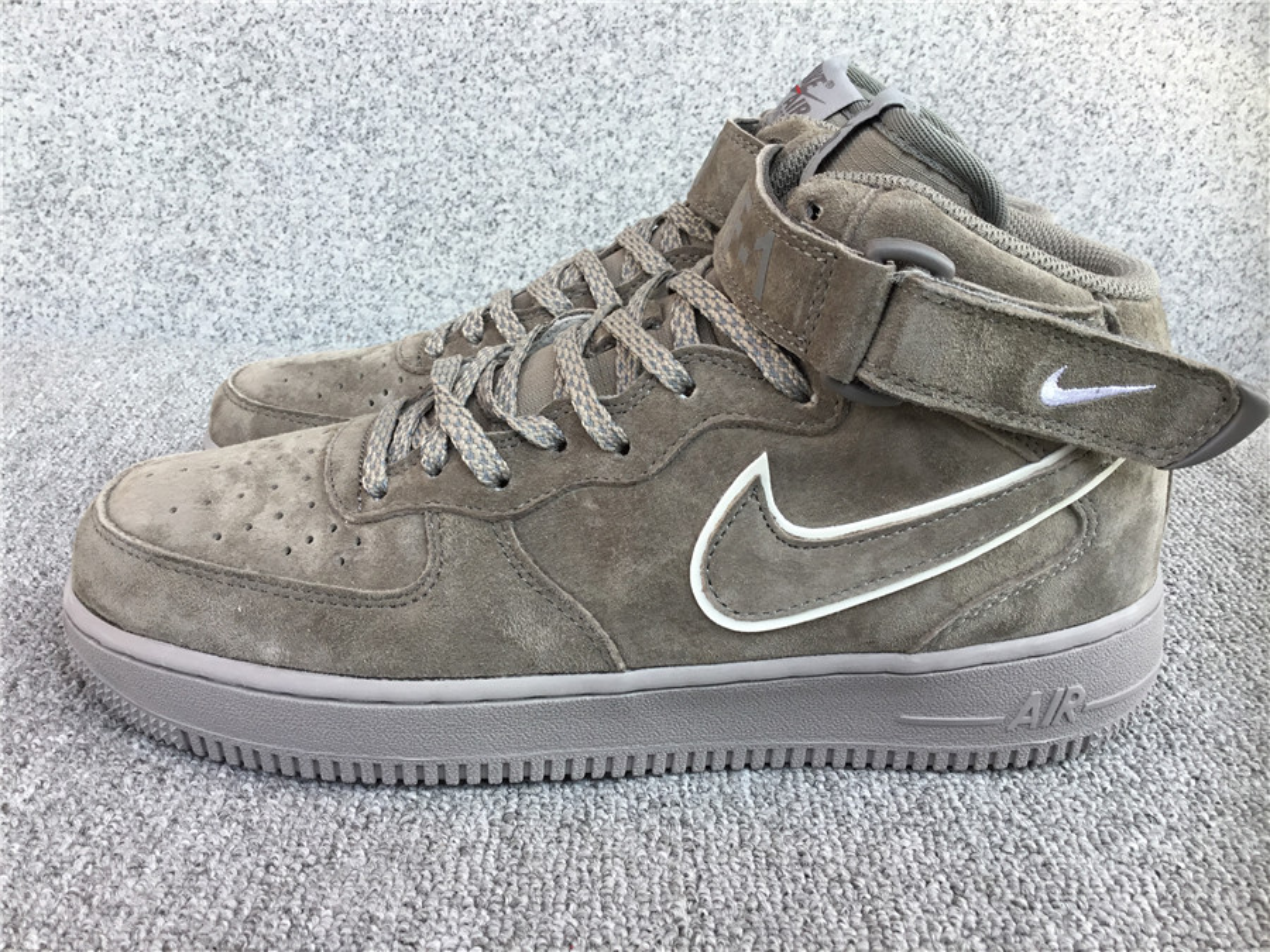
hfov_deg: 58.4
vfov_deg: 45.4
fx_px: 1137
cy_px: 476
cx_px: 635
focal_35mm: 31
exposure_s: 1/144
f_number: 2.4
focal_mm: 3.3
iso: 25
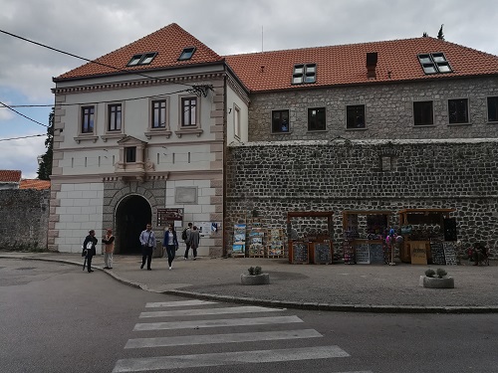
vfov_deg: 53.1
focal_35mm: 26
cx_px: 249
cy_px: 186
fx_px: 374
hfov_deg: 67.3
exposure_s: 1/586
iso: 50
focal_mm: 3.83
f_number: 2.2
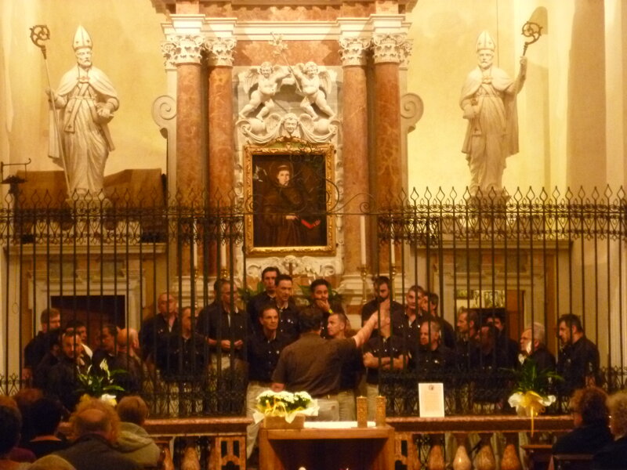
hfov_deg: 23.8
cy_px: 235
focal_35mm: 82
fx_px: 1485
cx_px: 314
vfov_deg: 18.0
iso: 1000
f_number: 4.9
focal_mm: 14.7
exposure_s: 1/15
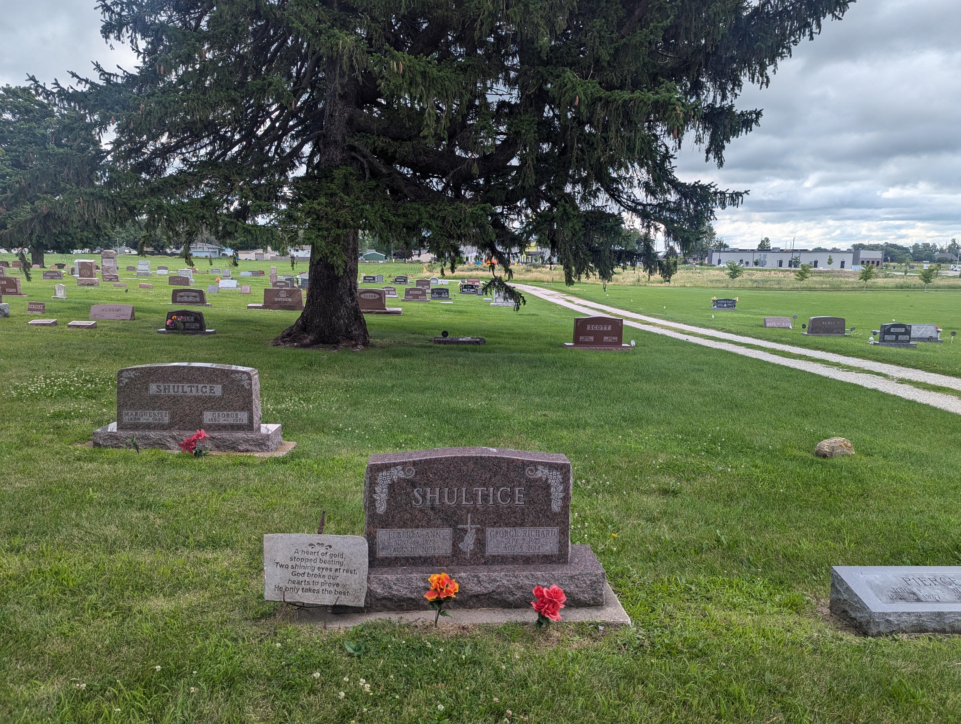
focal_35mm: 24
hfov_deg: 71.5
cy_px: 362
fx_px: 667
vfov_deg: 56.9
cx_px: 480
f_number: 1.85
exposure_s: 1/858
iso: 42
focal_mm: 6.81
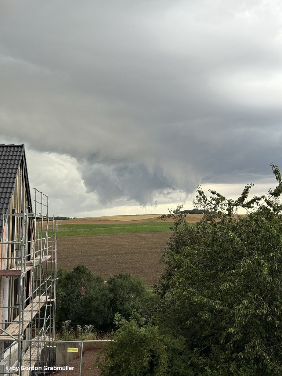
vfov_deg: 39.7
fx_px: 521
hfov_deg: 30.3
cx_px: 141
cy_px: 188
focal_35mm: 48
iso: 100
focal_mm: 6.76
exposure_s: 1/117
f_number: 1.78
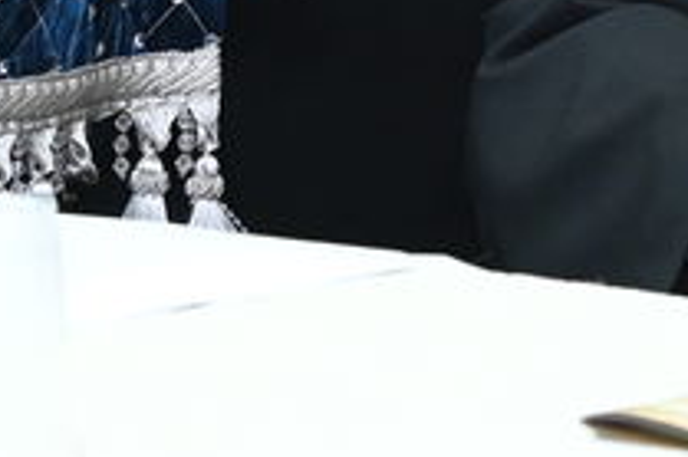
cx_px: 1152
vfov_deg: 3.7
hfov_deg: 5.5
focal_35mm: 368
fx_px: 7027
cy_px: -569
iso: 1600
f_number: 4.5
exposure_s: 1/160
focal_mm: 55
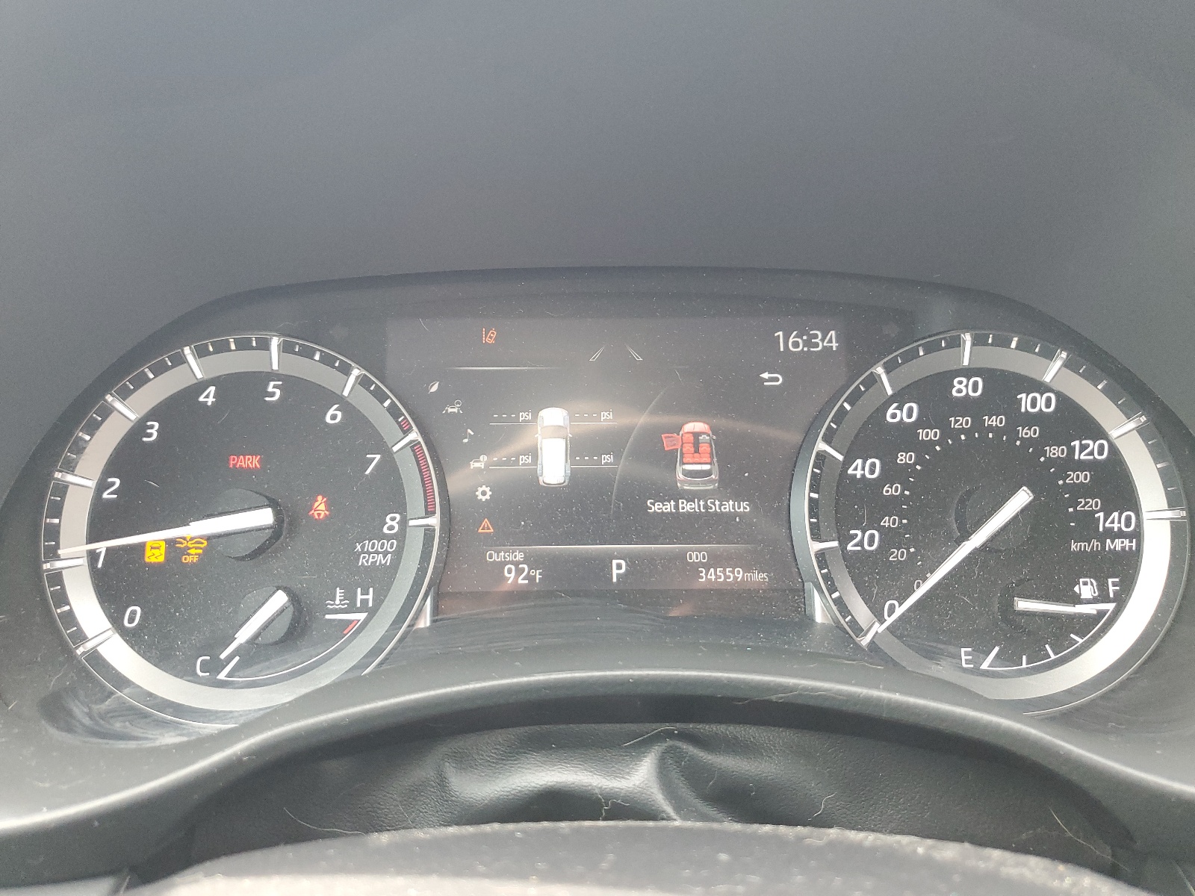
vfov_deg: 53.1
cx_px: 598
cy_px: 448
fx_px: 898
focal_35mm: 26
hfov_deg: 67.3
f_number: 1.5
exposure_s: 1/60.2
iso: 161
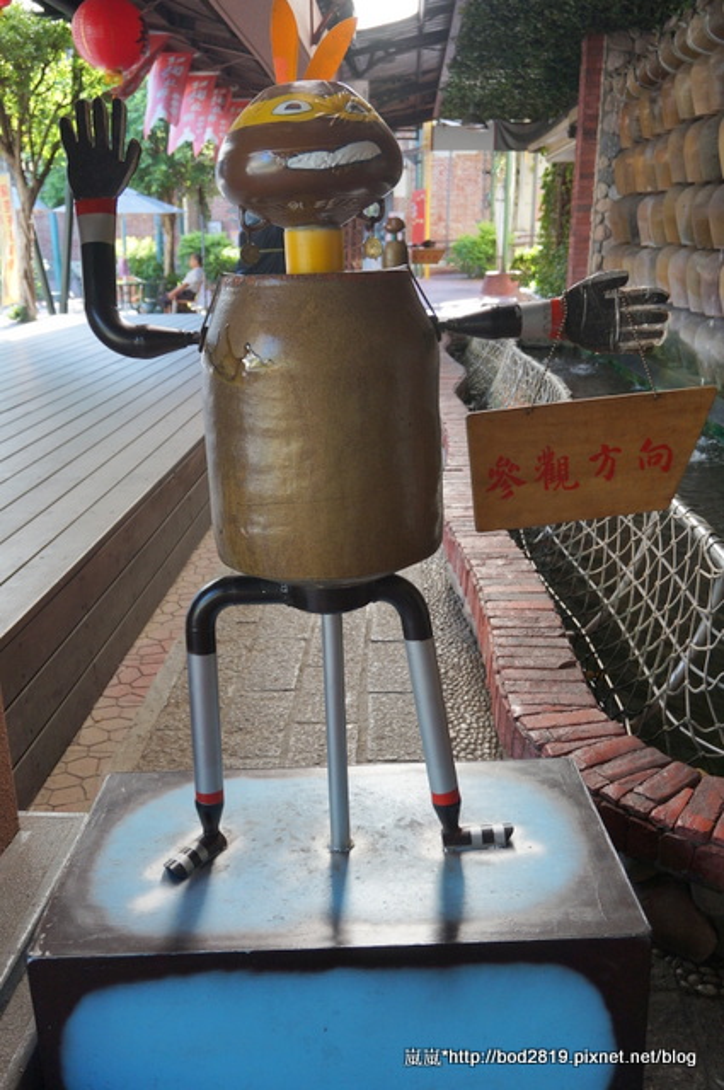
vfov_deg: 62.0
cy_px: 545
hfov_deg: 43.5
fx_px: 907
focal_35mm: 30
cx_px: 362
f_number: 4
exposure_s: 1/160
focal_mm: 20
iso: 320
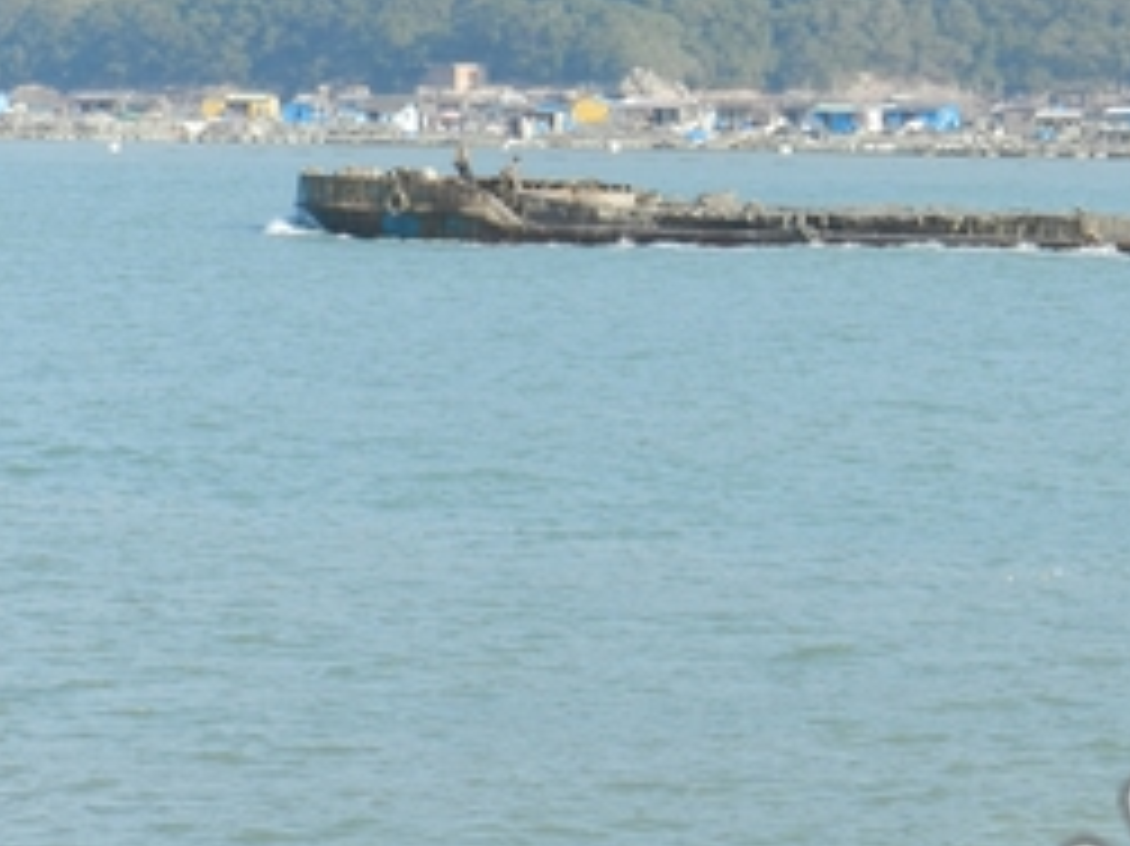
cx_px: 1094
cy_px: 254
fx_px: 6493
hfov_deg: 9.9
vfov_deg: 7.5
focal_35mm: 199
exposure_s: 1/400
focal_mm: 17.7
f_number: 4.6
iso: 160
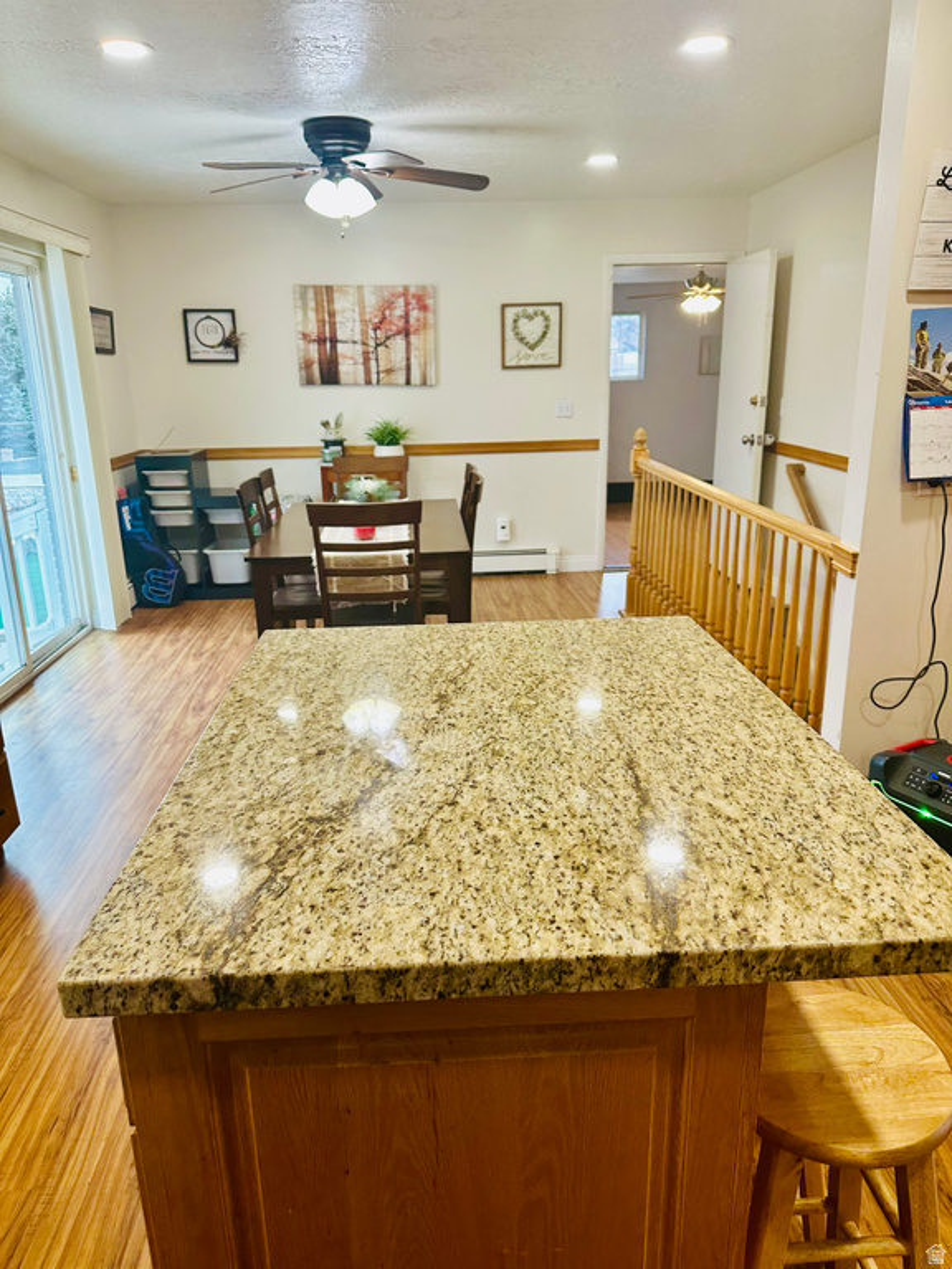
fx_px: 880
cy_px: 634
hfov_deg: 56.8
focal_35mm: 24
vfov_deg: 71.6
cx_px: 476
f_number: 1.78
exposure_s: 1/120
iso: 200
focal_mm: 6.86
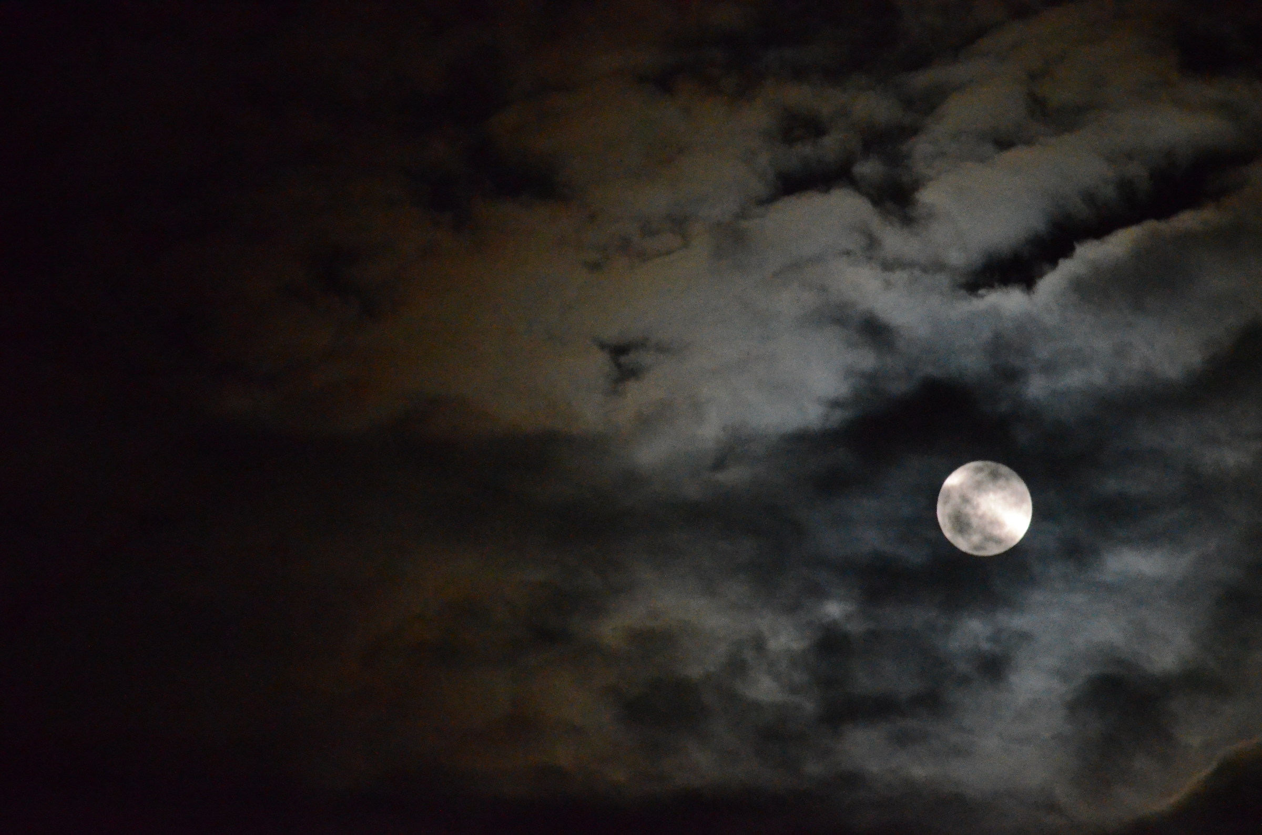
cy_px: 418
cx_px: 631
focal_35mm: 300
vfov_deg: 4.6
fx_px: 10494
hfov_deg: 6.9
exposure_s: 1/60
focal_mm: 200
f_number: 5.6
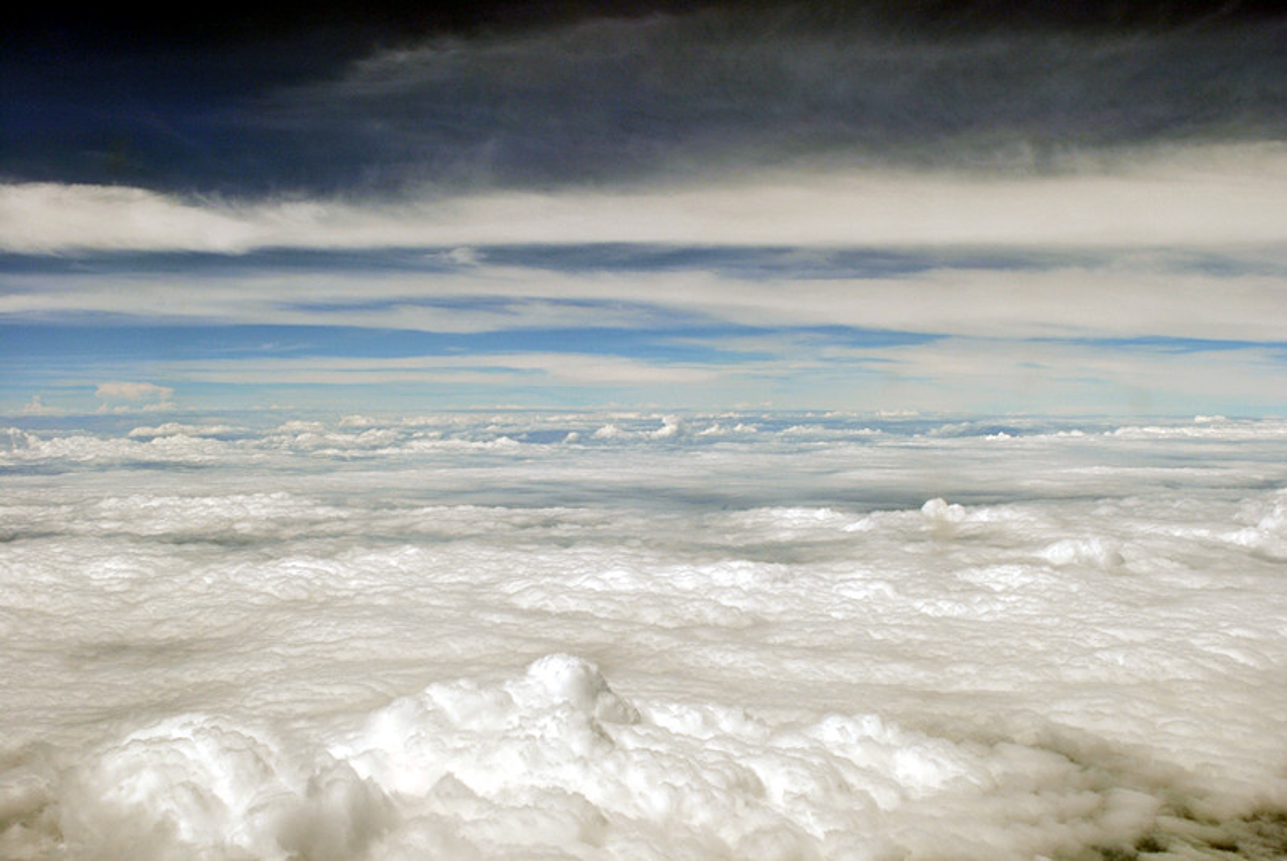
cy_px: 430
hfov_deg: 49.5
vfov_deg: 34.3
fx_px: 1395
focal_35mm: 39
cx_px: 644
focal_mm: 26
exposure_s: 1/500
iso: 100
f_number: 11
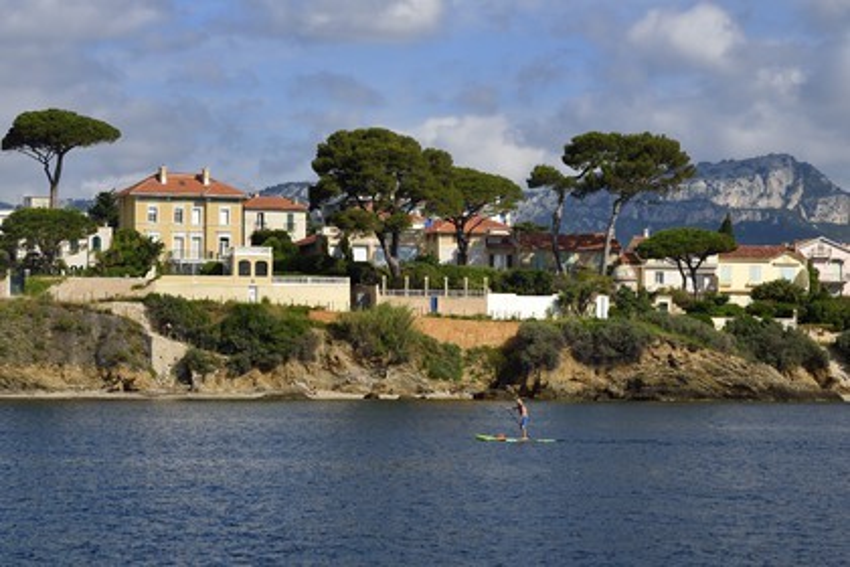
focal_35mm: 110
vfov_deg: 12.5
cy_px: 284
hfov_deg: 18.6
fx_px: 2597
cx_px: 425
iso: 200
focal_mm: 110
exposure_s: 1/500
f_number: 11
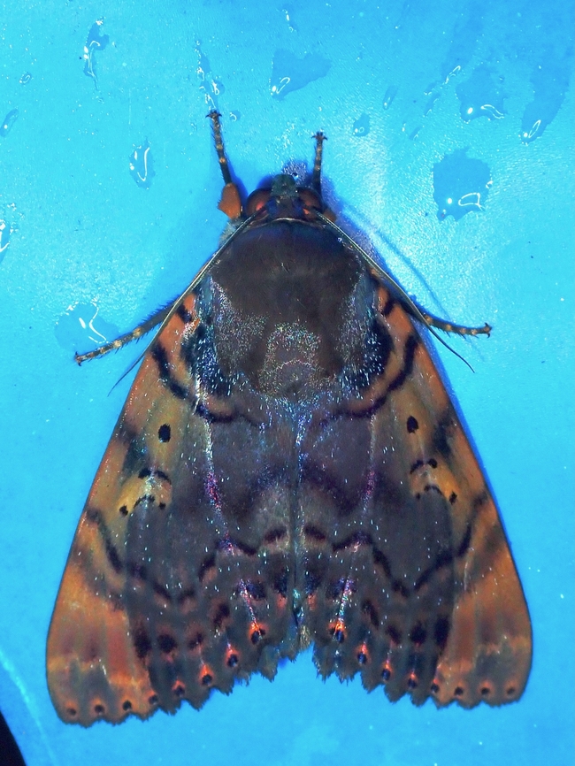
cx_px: 288
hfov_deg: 14.8
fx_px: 2214
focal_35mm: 100
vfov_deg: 19.6
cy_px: 383
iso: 200
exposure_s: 1/200
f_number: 6.3
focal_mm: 18
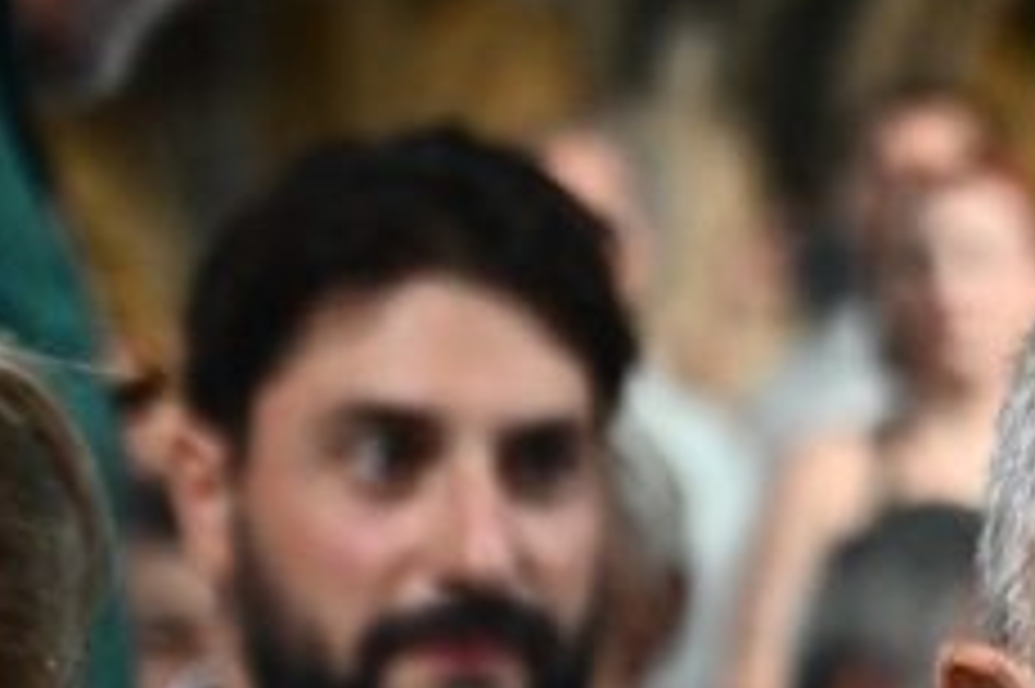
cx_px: 1674
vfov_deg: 3.9
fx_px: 10084
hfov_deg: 5.8
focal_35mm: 351
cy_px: 911
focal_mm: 70
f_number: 4
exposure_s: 1/250
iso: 2500
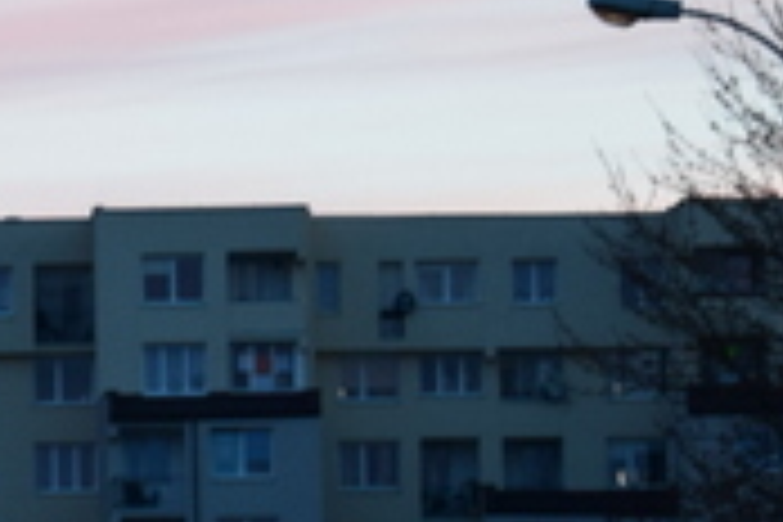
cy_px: 198
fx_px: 7481
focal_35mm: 344
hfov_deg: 5.9
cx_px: -526
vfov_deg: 4.0
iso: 560
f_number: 6.3
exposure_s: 1/15
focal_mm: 50
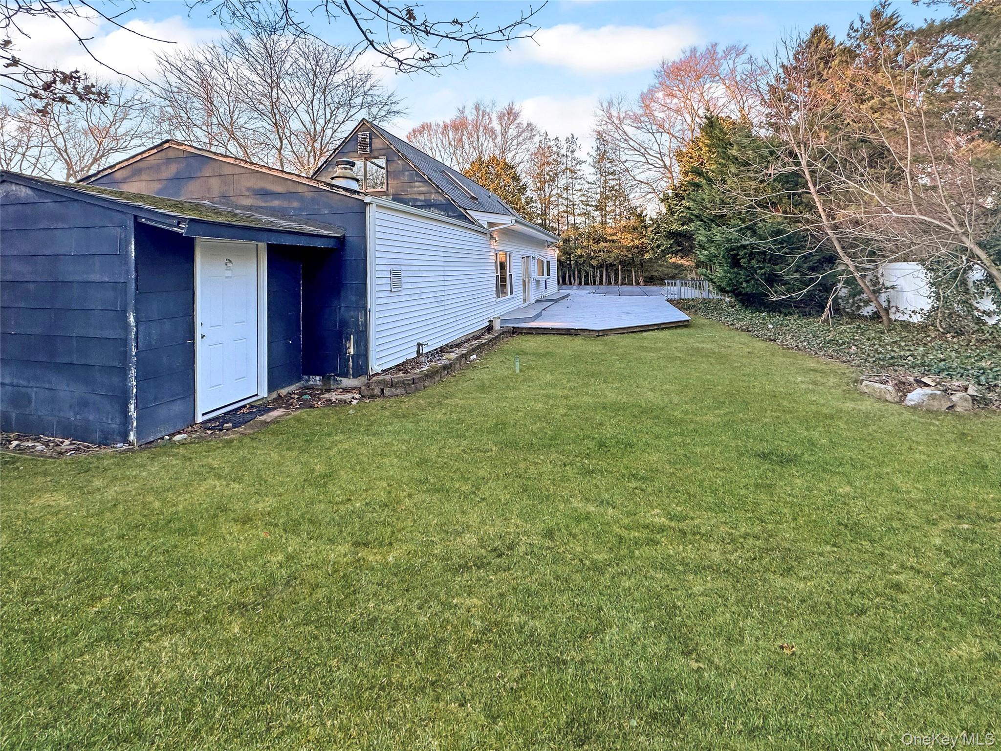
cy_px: 376
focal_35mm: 14
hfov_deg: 102.1
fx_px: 405
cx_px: 500
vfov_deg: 85.7
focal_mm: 2.22
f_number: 2.2
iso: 64
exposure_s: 1/99
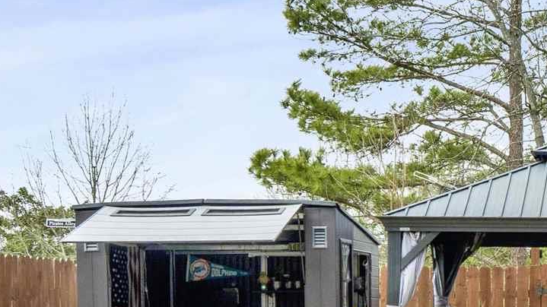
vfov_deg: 11.2
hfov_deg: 18.9
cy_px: 471
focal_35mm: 103
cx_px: 749
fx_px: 1494
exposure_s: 1/160
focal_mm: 23
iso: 320
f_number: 14
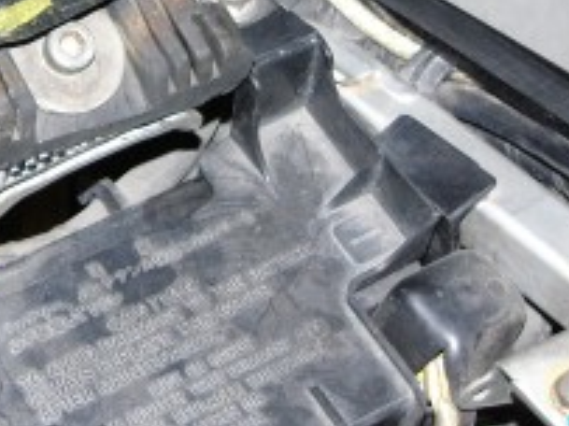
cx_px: -84
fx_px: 2842
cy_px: 39
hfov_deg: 11.2
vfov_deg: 8.5
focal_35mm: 173
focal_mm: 12.2
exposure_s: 1/60
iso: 100
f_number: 2.8
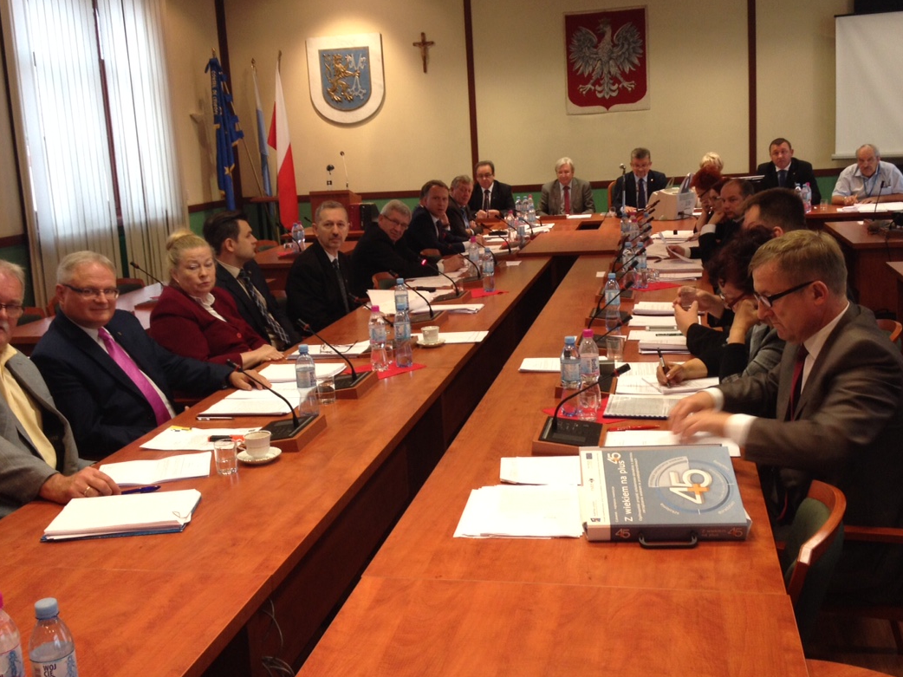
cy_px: 296
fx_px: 1121
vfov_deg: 33.5
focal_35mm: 43
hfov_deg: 43.9
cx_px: 445
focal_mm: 4.28
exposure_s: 1/20
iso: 80
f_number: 2.4
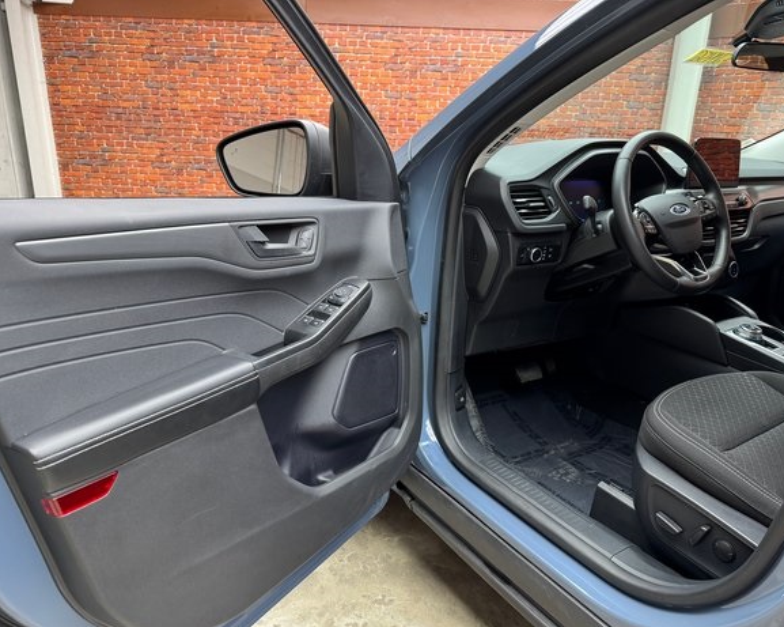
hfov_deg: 66.0
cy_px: 325
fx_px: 603
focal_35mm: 26
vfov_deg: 54.9
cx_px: 412
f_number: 1.78
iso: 160
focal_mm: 6.76
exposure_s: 1/60
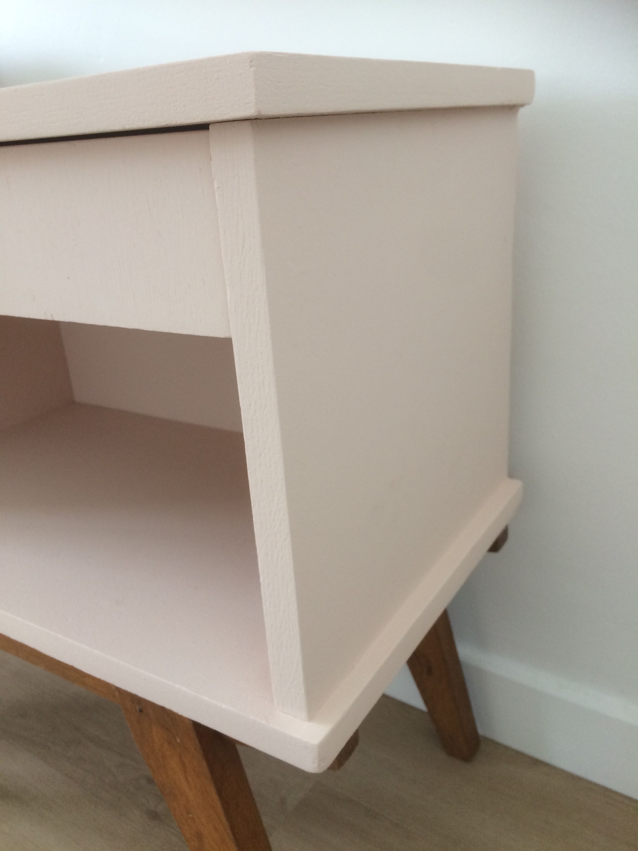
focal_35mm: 29
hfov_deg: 48.2
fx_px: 713
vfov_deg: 61.7
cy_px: 426
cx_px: 319
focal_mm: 4.15
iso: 50
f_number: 2.2
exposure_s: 1/33
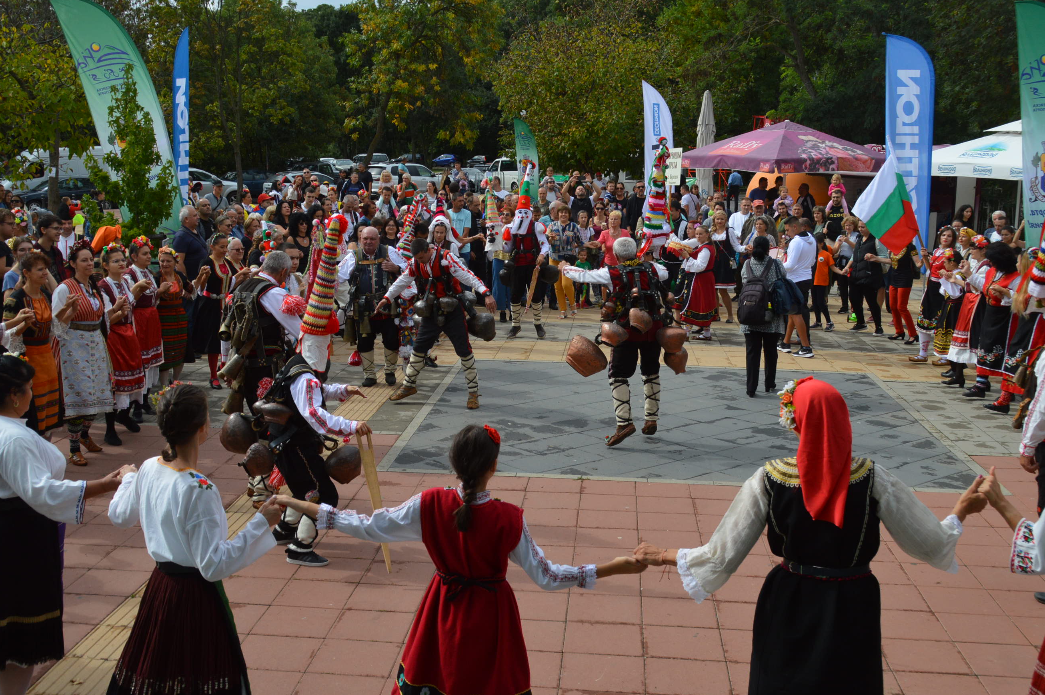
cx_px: 488
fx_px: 1102
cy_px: 348
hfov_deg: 50.7
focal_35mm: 38
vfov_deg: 35.0
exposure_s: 1/1600
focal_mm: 22
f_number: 6.3
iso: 400
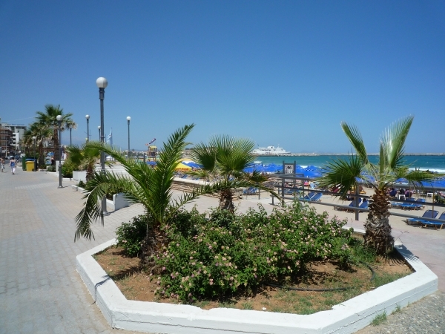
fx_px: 321
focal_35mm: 25
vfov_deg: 54.9
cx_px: 222
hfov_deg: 69.4
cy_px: 167
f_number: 5
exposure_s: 1/800
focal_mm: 4.4
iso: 100
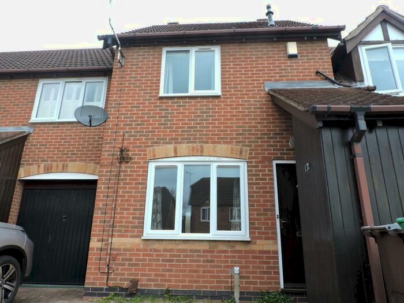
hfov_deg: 71.6
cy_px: 152
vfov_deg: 56.8
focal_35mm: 24
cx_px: 202
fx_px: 280
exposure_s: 1/160
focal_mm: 4.3
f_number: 3
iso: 100
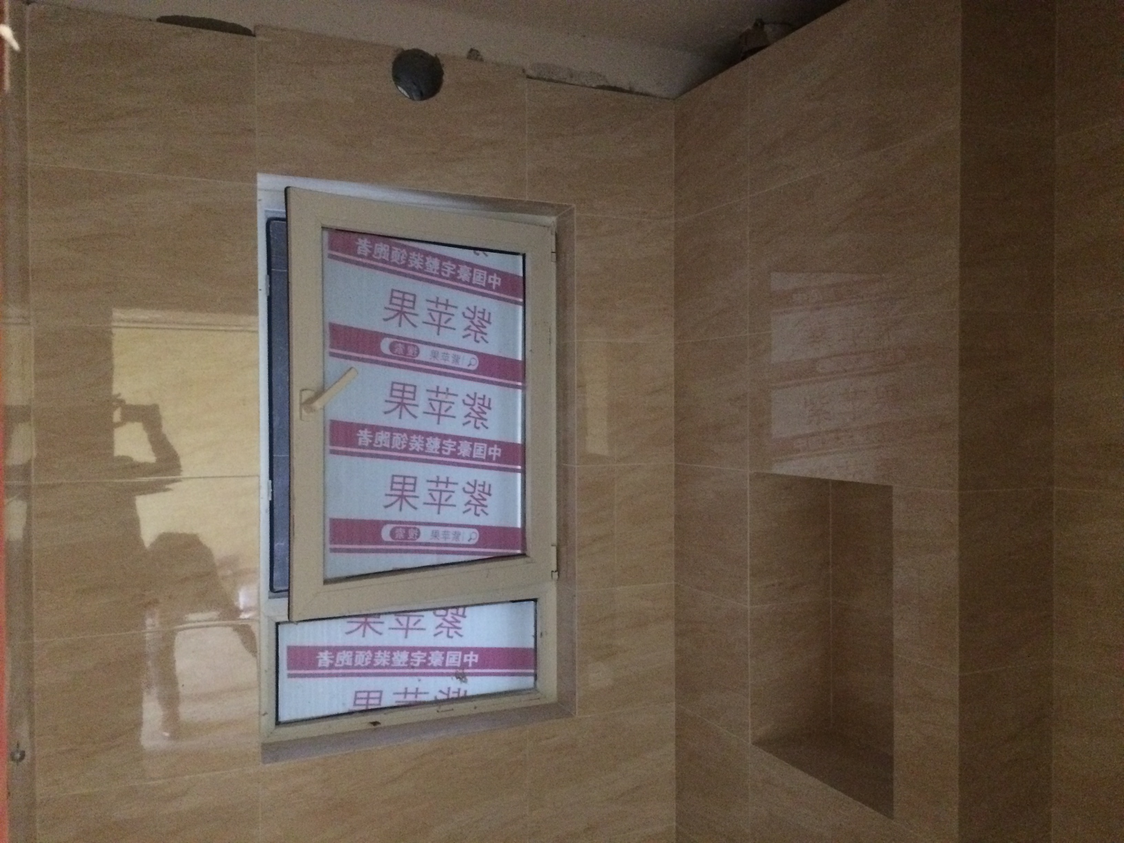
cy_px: 422
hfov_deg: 61.7
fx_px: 942
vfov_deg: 48.2
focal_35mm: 29
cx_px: 562
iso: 500
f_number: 2.2
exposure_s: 1/15
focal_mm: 4.15
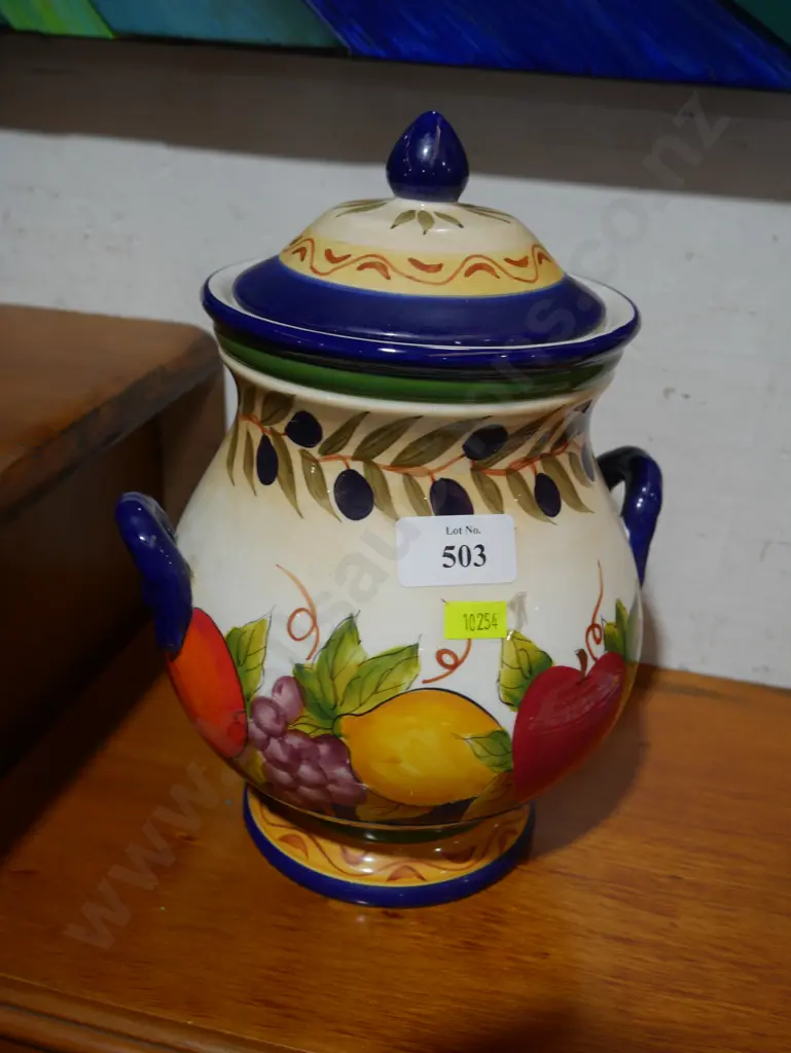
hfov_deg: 36.0
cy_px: 526
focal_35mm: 40
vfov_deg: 46.8
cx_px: 396
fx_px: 1218
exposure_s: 1/60
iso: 200
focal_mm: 20
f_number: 4.4
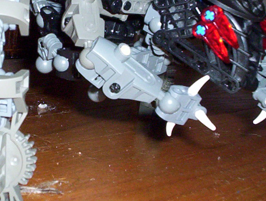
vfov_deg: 15.0
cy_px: 68
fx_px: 763
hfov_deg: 19.7
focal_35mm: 99
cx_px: 83
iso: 140
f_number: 4.5
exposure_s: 1/60
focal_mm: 4.99
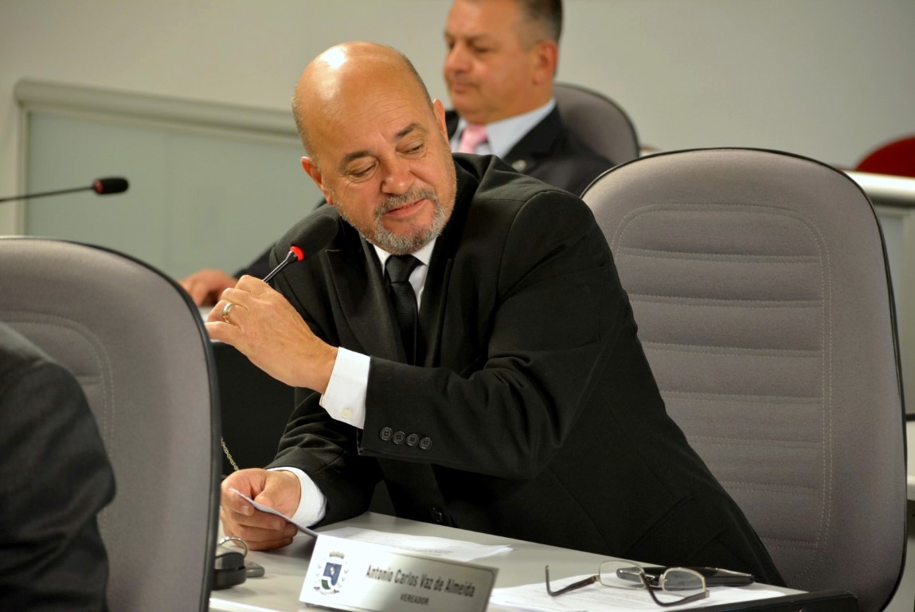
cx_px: 458
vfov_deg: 7.5
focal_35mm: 183
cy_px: 306
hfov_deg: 11.2
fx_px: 4655
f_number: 4.8
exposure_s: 1/60
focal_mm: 122
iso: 800
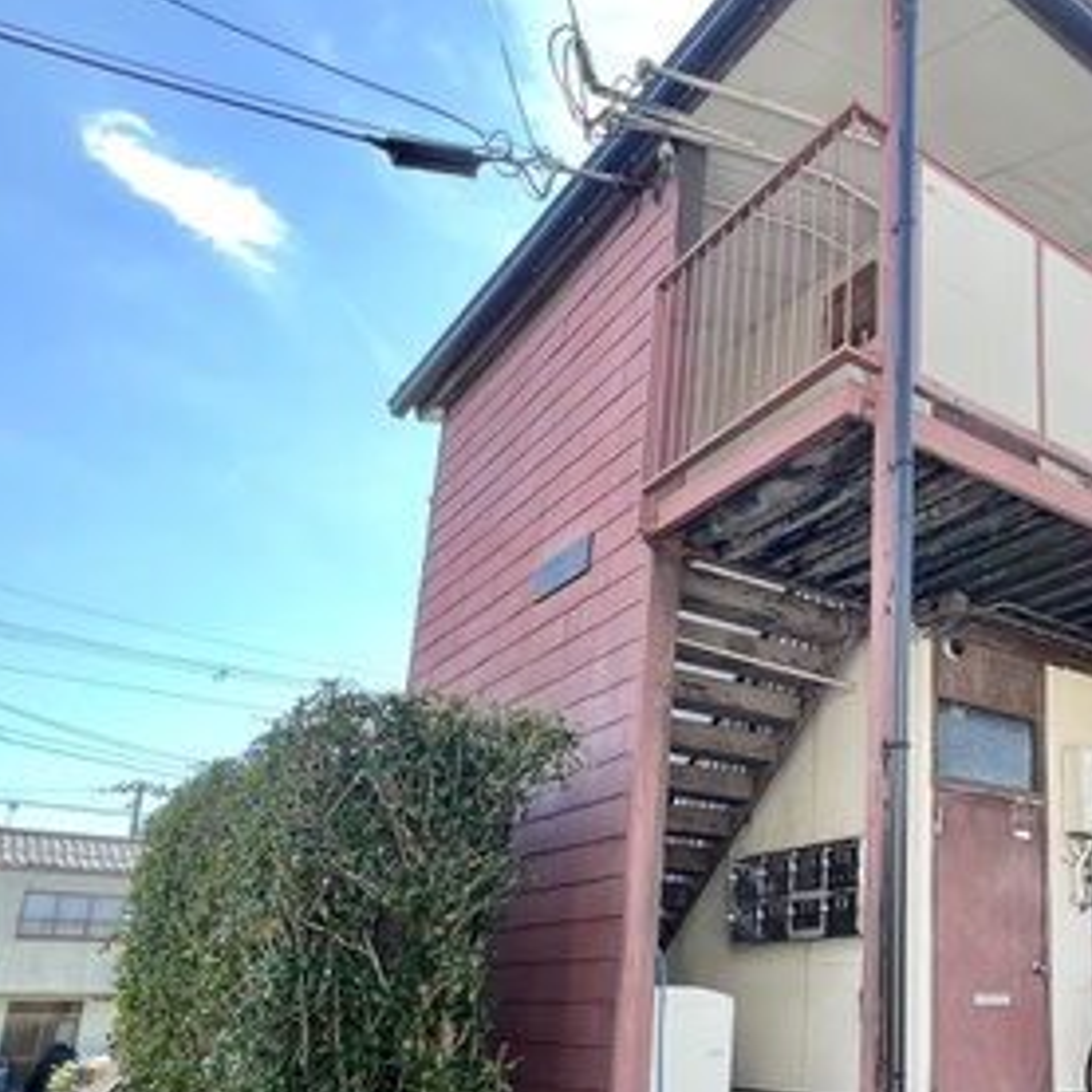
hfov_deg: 50.1
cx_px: 962
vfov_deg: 54.7
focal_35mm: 29
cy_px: 708
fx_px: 1035
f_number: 1.8
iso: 32
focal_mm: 1.57
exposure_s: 1/247
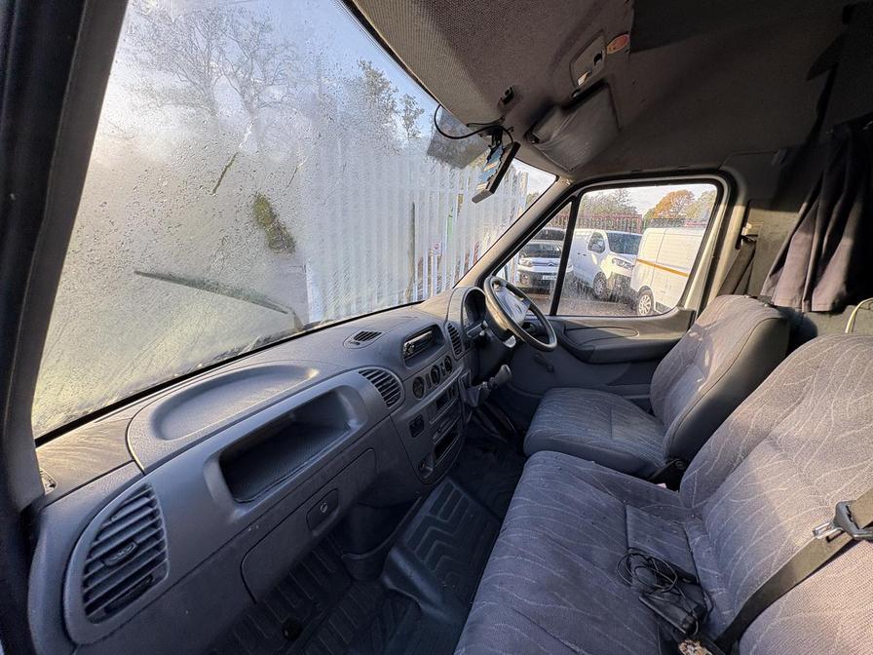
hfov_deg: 102.1
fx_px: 353
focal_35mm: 14
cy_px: 328
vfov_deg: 85.7
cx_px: 436
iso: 40
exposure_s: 1/99
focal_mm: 2.22
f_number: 2.2
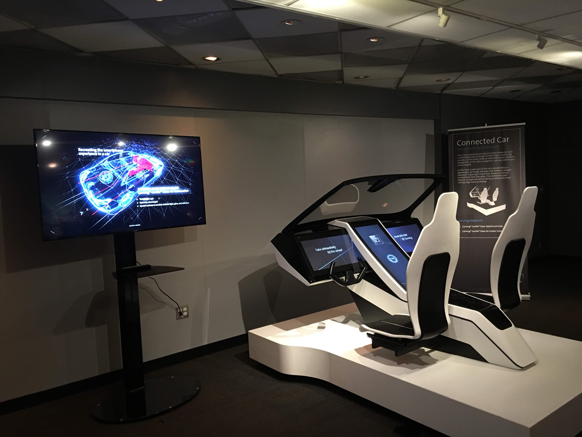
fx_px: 488
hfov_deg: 61.7
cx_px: 291
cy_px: 218
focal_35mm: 29
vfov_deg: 48.2
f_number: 2.2
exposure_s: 1/4
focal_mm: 4.15
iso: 50
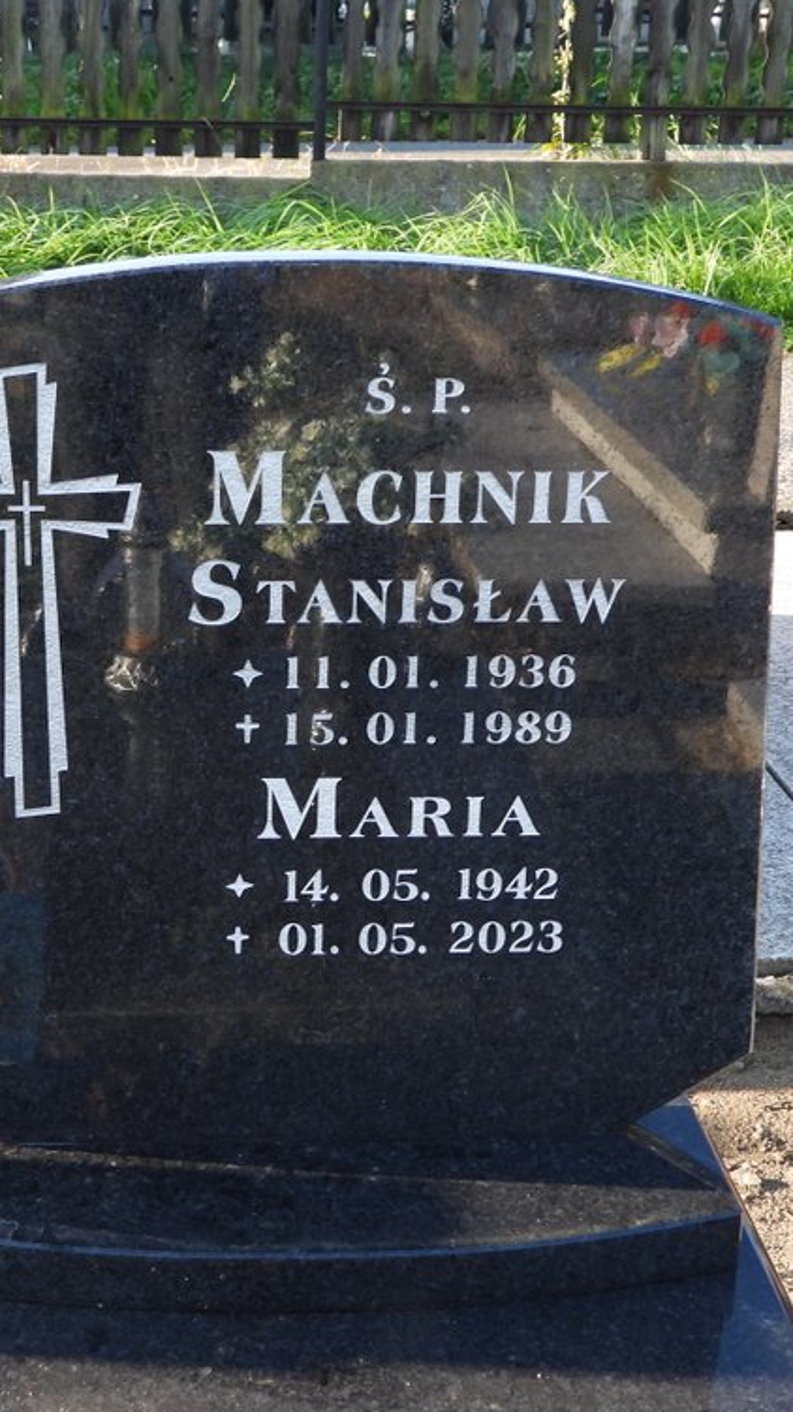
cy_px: 703
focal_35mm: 52
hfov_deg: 22.9
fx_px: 1945
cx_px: 237
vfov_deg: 39.9
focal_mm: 6.3
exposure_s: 1/125
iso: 100
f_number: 3.2
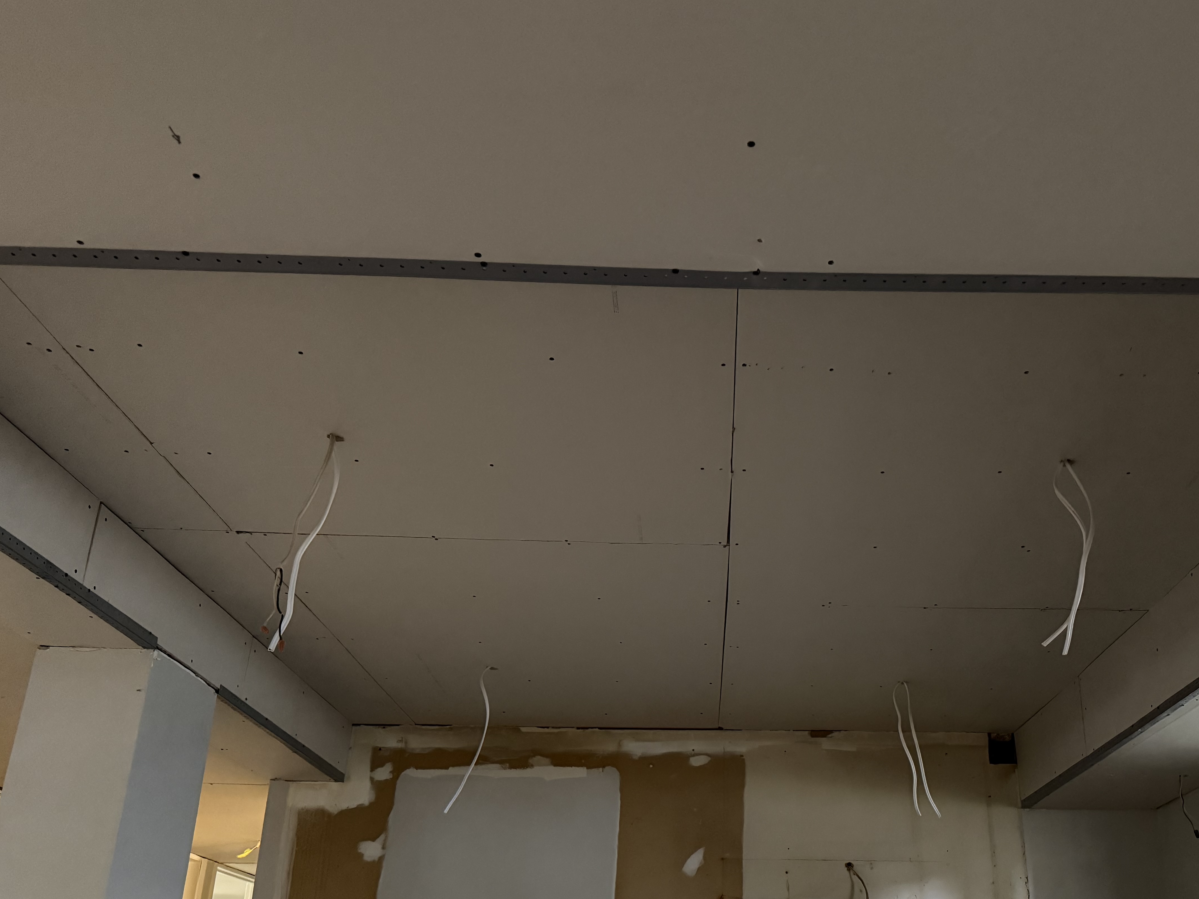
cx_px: 734
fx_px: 1108
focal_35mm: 32
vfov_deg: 43.7
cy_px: 581
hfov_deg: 56.3
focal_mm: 6.76
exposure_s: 1/31
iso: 1000
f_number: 1.78
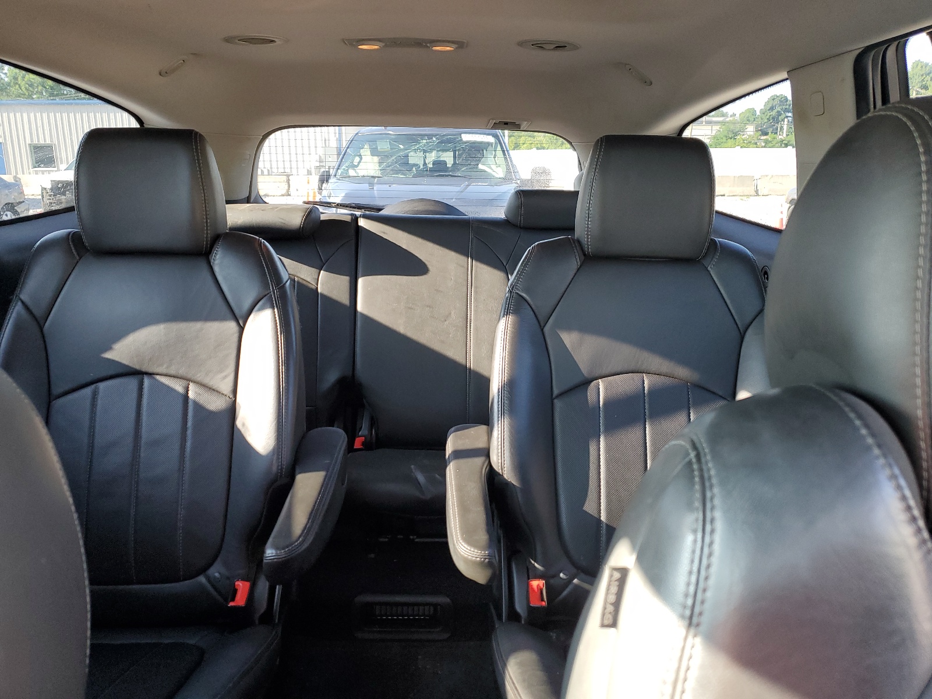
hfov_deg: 67.3
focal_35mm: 26
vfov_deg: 53.1
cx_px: 466
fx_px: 700
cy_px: 350
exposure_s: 1/120
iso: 94
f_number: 1.5
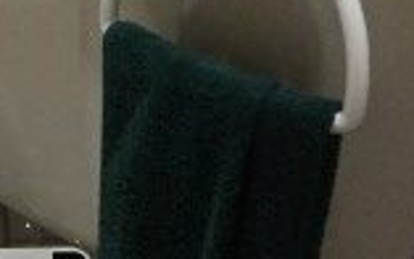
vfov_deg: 9.8
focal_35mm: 125
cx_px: -208
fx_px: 1410
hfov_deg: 15.4
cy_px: 513
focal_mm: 4.15
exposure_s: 1/30
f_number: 2.2
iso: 160
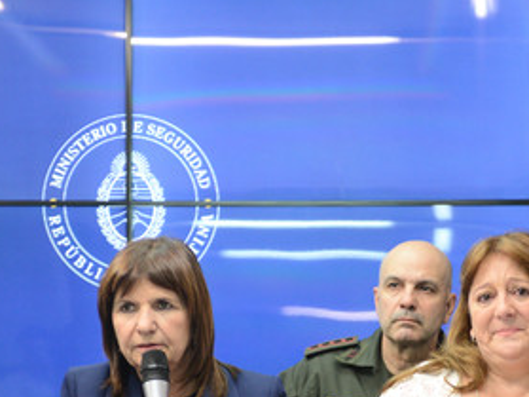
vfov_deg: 9.9
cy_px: 421
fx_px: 2276
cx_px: 353
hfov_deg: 13.2
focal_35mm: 149
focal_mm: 60
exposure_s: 1/160
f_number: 4
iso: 2000
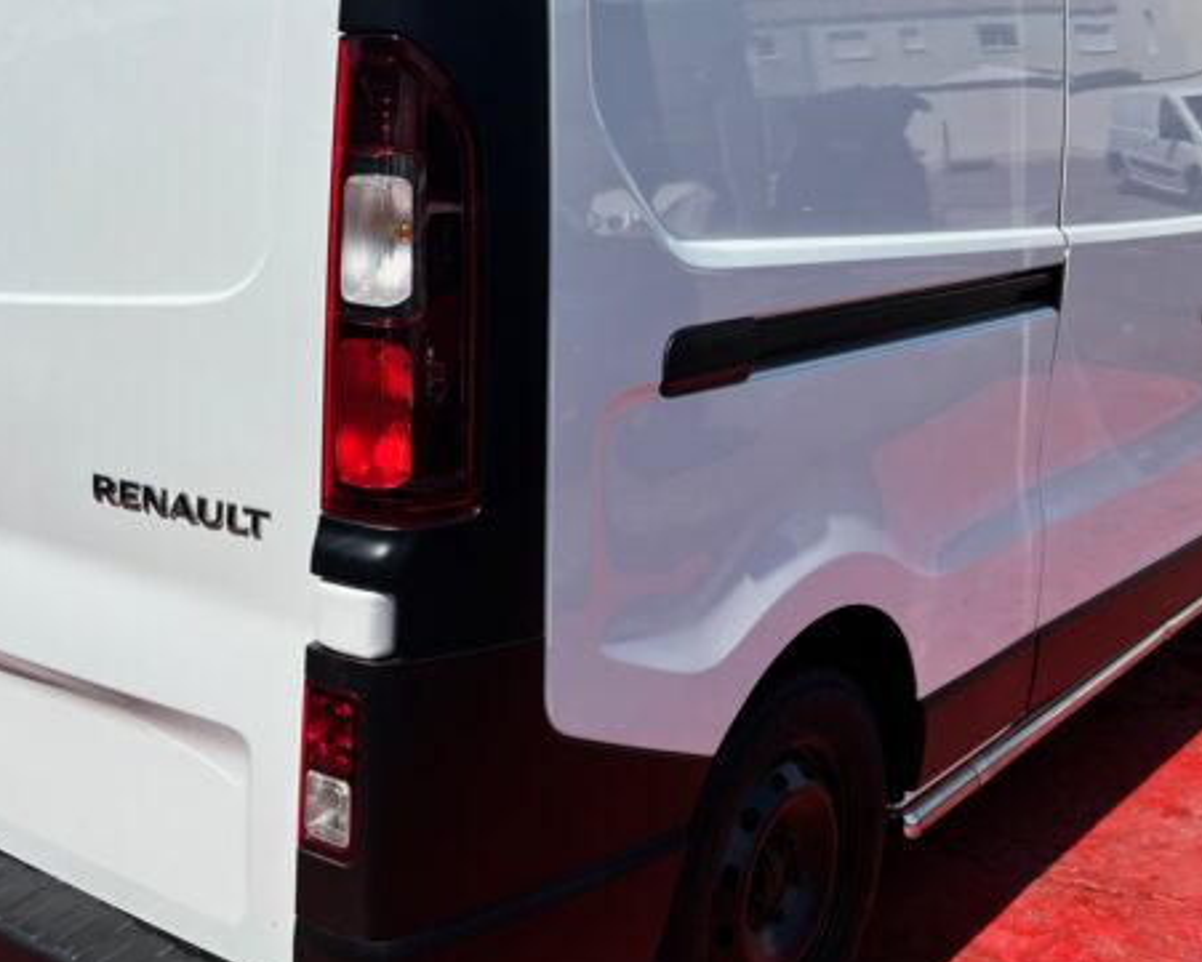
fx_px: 1601
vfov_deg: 33.4
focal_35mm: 45
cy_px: 413
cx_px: 498
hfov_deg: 41.0
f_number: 1.5
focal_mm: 5.7
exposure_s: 1/9434
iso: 50
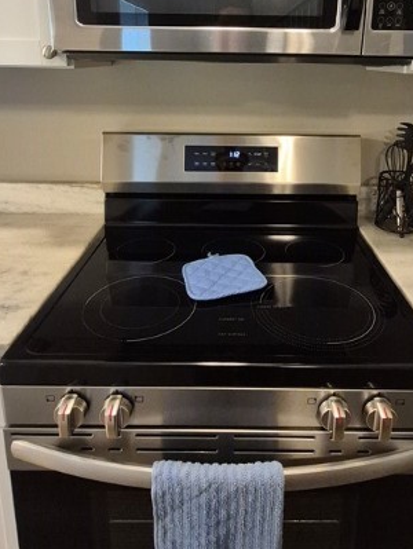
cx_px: 251
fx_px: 397
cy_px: 158
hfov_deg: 54.5
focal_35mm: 25
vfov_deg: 66.3
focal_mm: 1.74
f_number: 2.2
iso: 400
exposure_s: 1/60
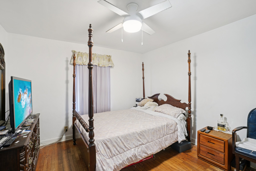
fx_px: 114
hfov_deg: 96.7
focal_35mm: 16
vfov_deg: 73.7
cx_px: 128
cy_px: 86
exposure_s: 1/1.25
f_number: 8
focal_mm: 16
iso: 400
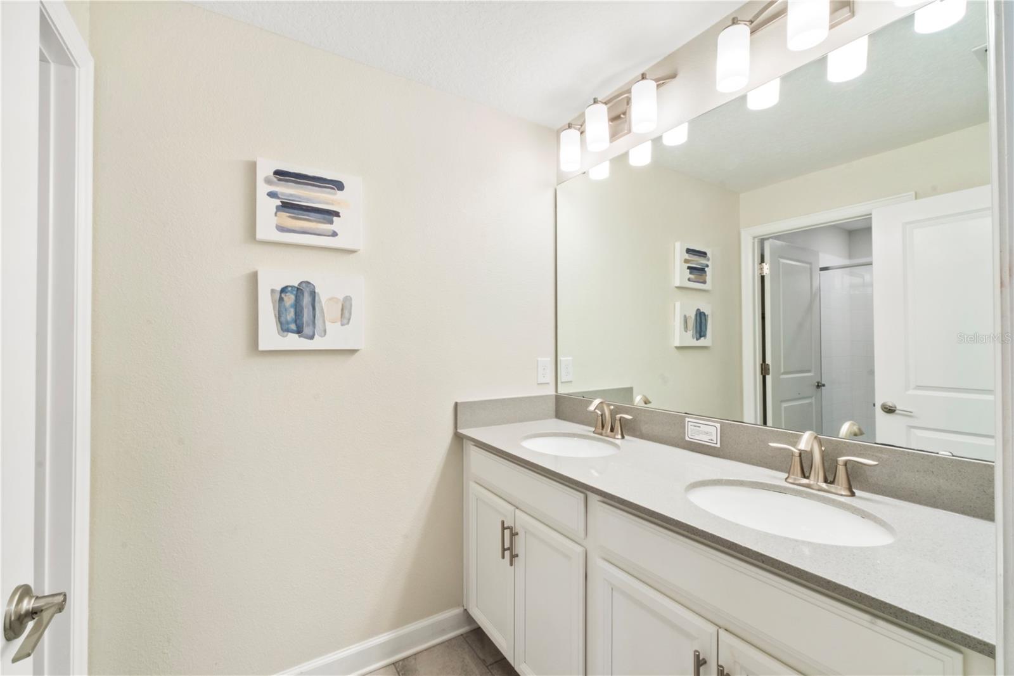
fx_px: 422
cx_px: 507
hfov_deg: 100.4
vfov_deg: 77.3
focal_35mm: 15
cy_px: 338
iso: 320
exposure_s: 1/1.67
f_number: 22
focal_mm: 10
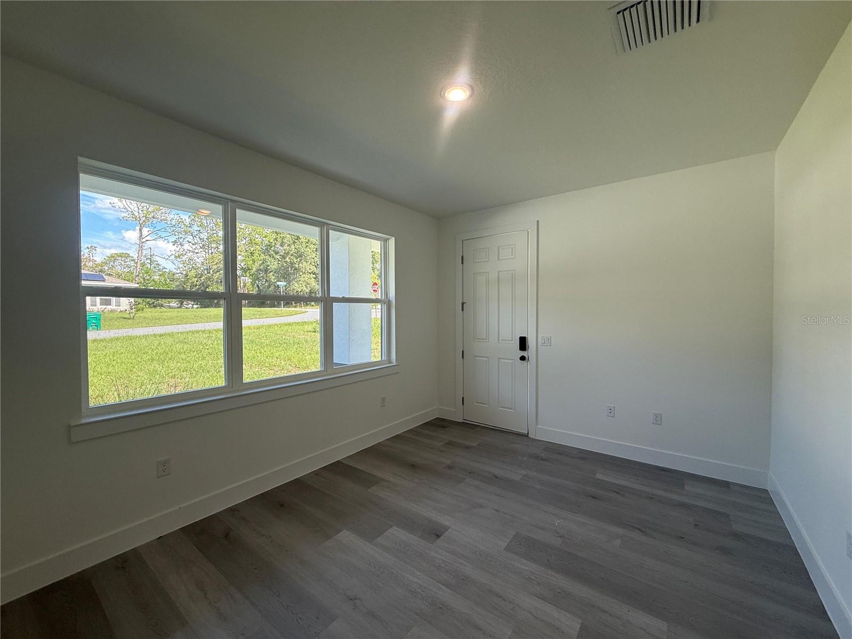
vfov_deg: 85.7
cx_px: 426
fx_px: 345
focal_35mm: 14
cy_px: 320
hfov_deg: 102.1
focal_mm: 2.22
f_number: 2.2
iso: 64
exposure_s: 1/120
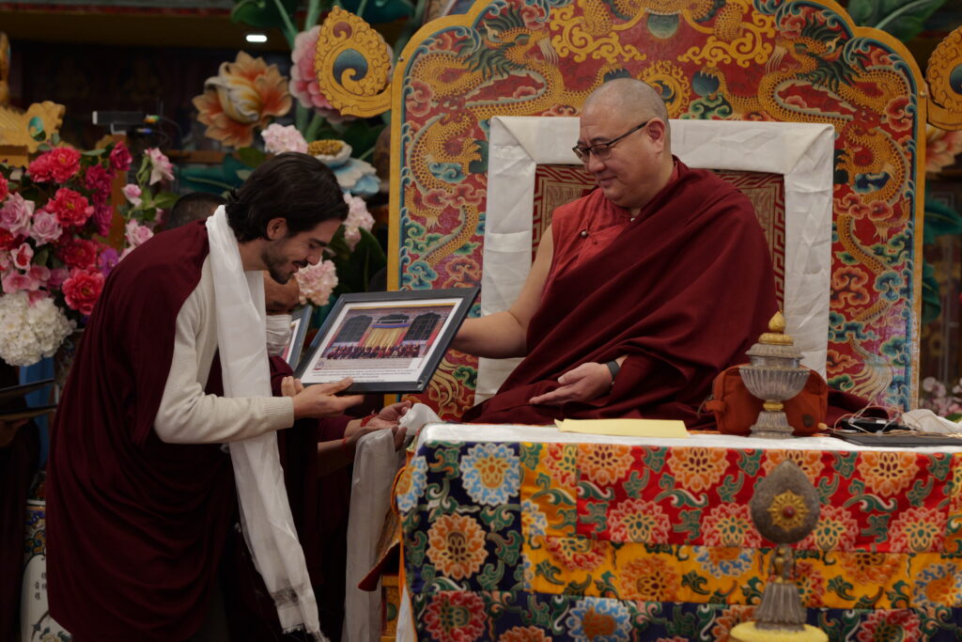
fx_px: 2272
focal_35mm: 85
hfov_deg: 23.9
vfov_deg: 16.1
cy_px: 321
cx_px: 481
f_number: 4
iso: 3200
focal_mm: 85
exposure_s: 1/160
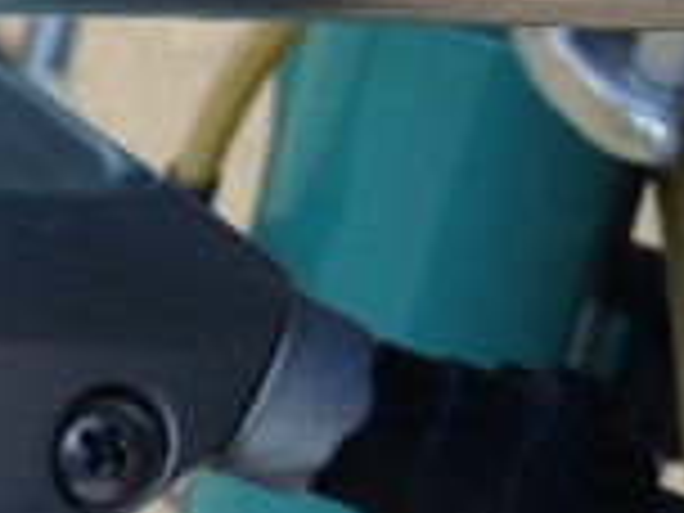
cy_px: 369
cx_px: -666
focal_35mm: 147
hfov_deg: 12.0
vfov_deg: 10.1
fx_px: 2905
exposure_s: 1/418
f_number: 2.4
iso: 50
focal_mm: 4.28
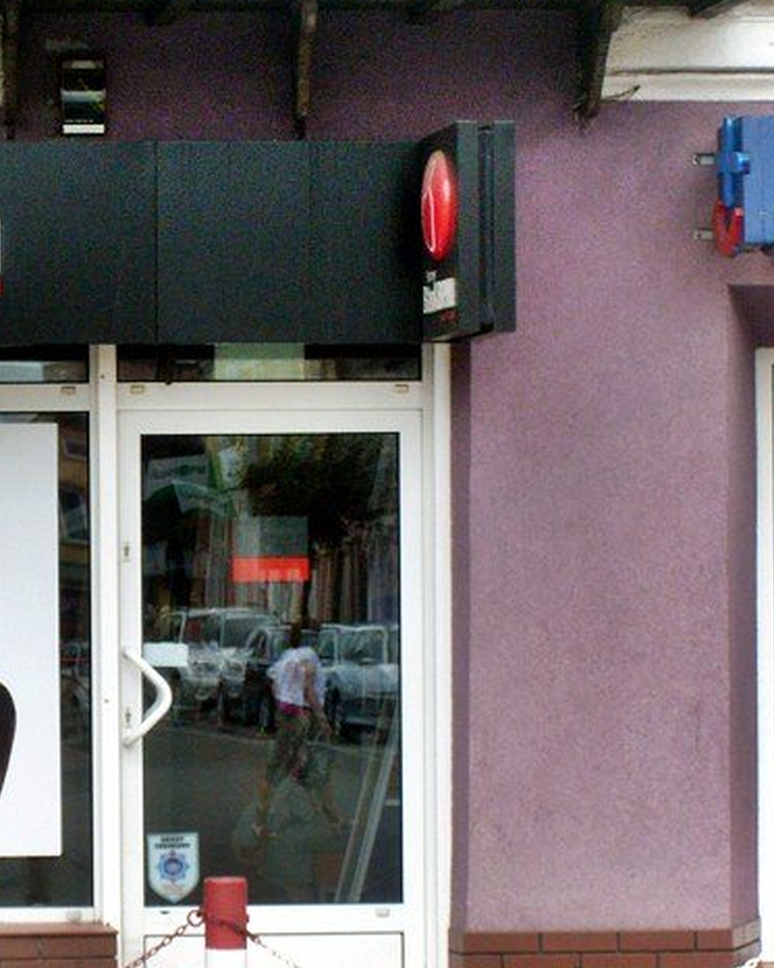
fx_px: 5467
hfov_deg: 8.1
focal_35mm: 191
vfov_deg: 10.1
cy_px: 561
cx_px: -15
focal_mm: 18.9
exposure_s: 1/180
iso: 80
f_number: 5.6
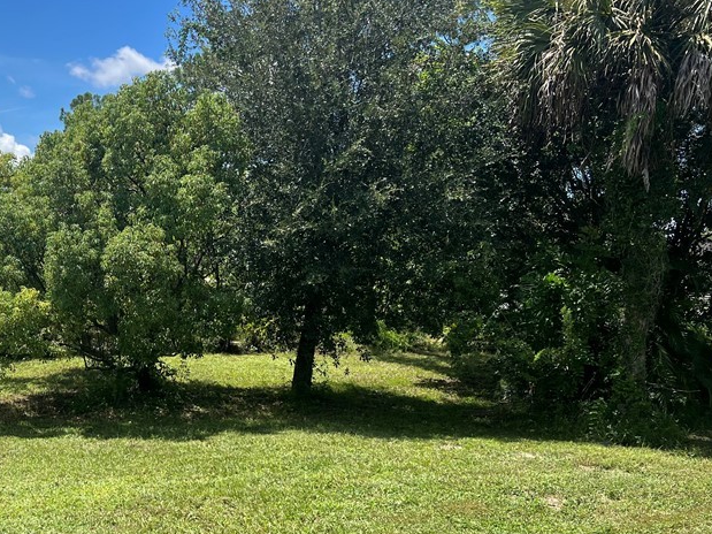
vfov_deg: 33.4
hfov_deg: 42.1
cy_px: 343
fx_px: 884
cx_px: 154
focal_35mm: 43
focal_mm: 5.7
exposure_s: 1/2762
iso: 50
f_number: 1.5
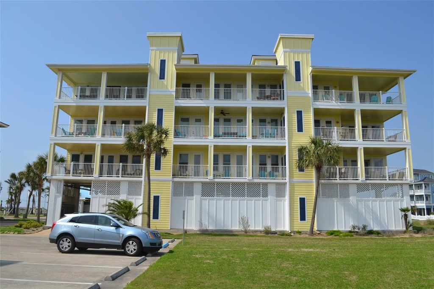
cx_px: 217
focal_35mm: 27
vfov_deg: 47.9
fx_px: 325
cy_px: 144
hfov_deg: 67.4
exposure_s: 1/2000
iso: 400
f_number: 7.1
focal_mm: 18
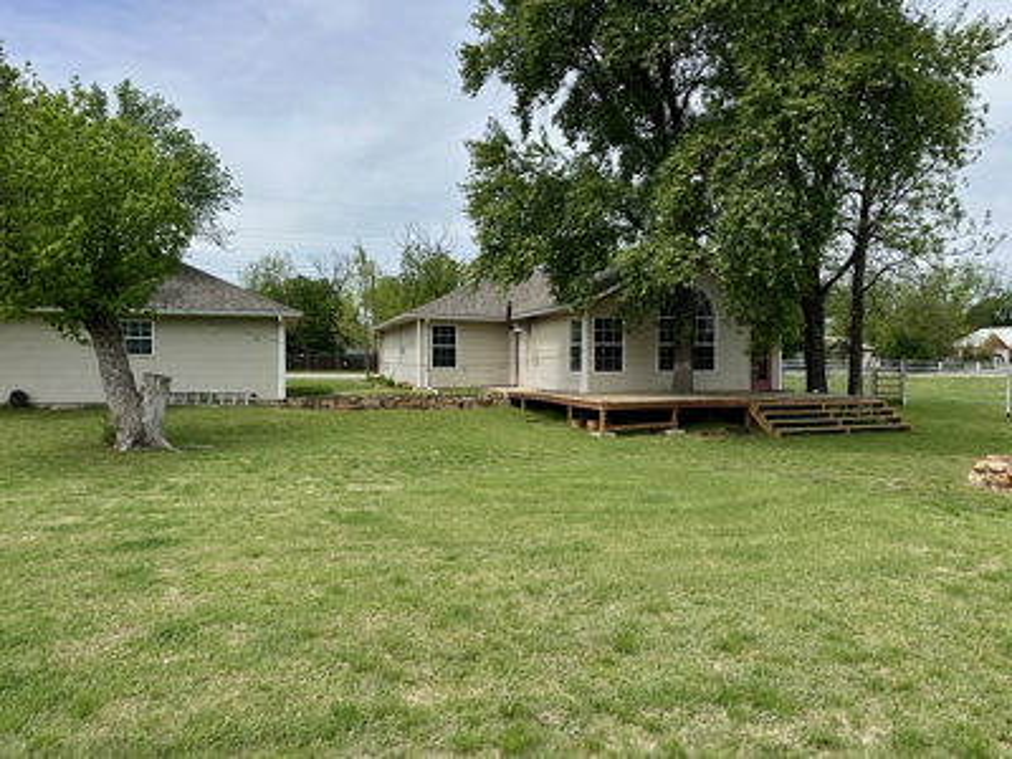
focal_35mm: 24
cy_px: 380
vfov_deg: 56.8
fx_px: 702
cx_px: 506
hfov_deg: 71.6
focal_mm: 6.86
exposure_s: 1/3356
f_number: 1.78
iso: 80
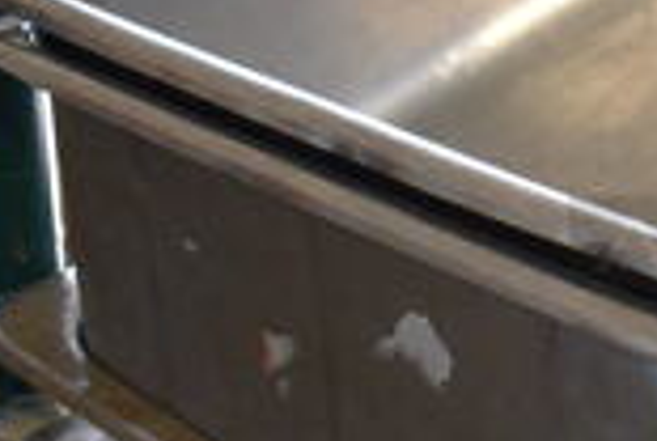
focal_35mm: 118
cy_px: 64
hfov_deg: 15.7
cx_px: 1043
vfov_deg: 11.6
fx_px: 2158
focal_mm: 20
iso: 900
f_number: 3.5
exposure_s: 1/125
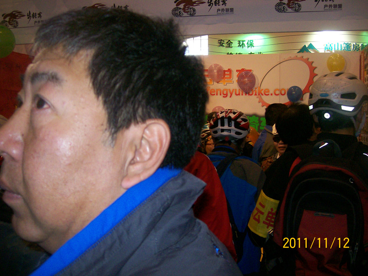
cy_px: 138
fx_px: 372
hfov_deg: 52.6
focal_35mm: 35
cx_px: 184
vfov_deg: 40.7
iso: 200
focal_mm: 5.8
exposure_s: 1/64
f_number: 2.8
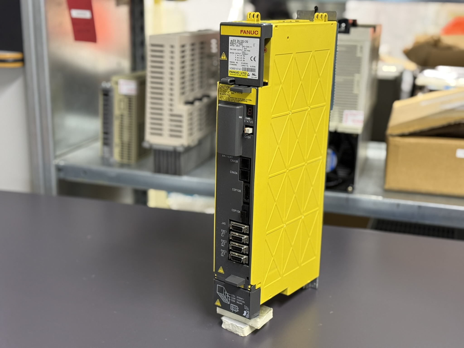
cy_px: 174
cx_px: 232
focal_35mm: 48
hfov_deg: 39.7
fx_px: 643
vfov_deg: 30.3
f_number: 1.78
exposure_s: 1/50
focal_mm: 6.76
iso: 250
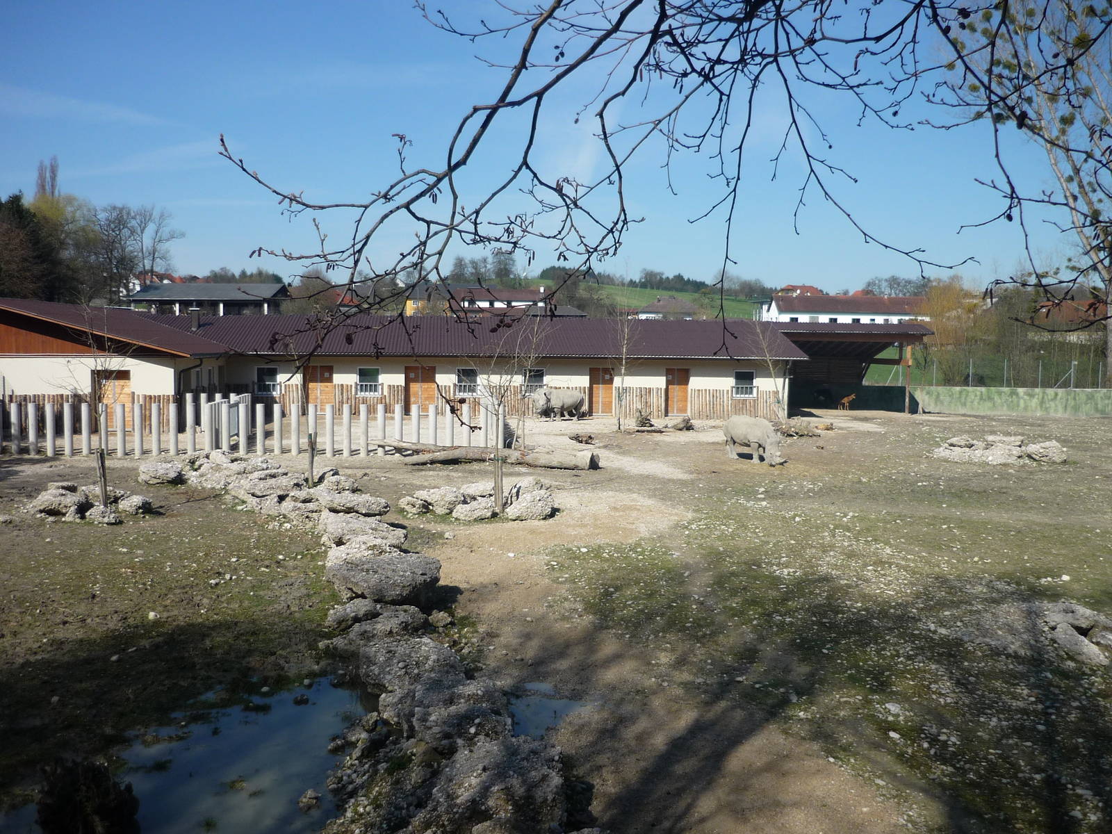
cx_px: 556
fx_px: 1060
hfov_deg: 55.4
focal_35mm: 33
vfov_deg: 42.9
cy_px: 417
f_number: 8
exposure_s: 1/200
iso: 100
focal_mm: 5.5
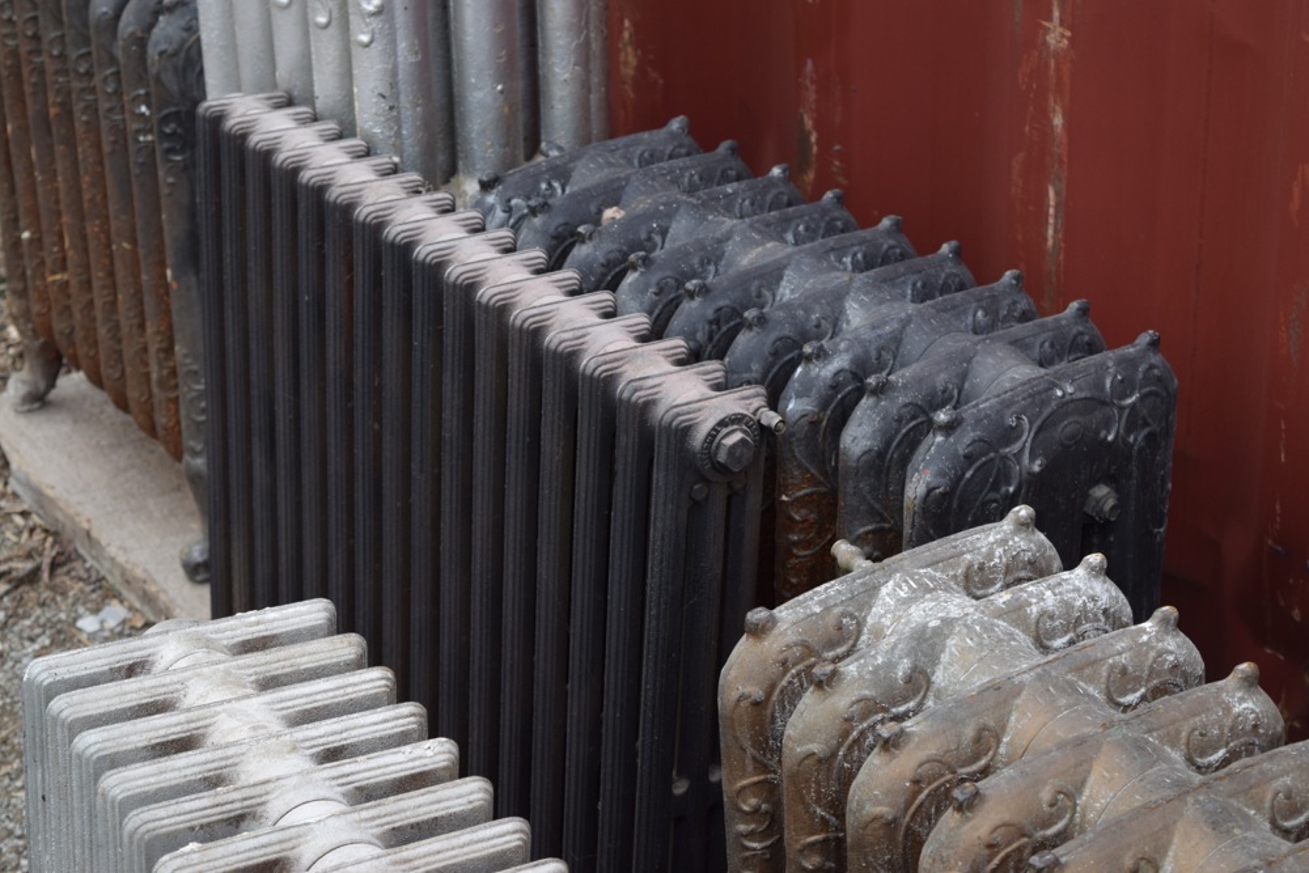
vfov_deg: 18.9
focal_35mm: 72
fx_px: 2618
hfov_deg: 28.1
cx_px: 654
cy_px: 436
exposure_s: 1/200
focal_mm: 48
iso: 400
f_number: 7.1
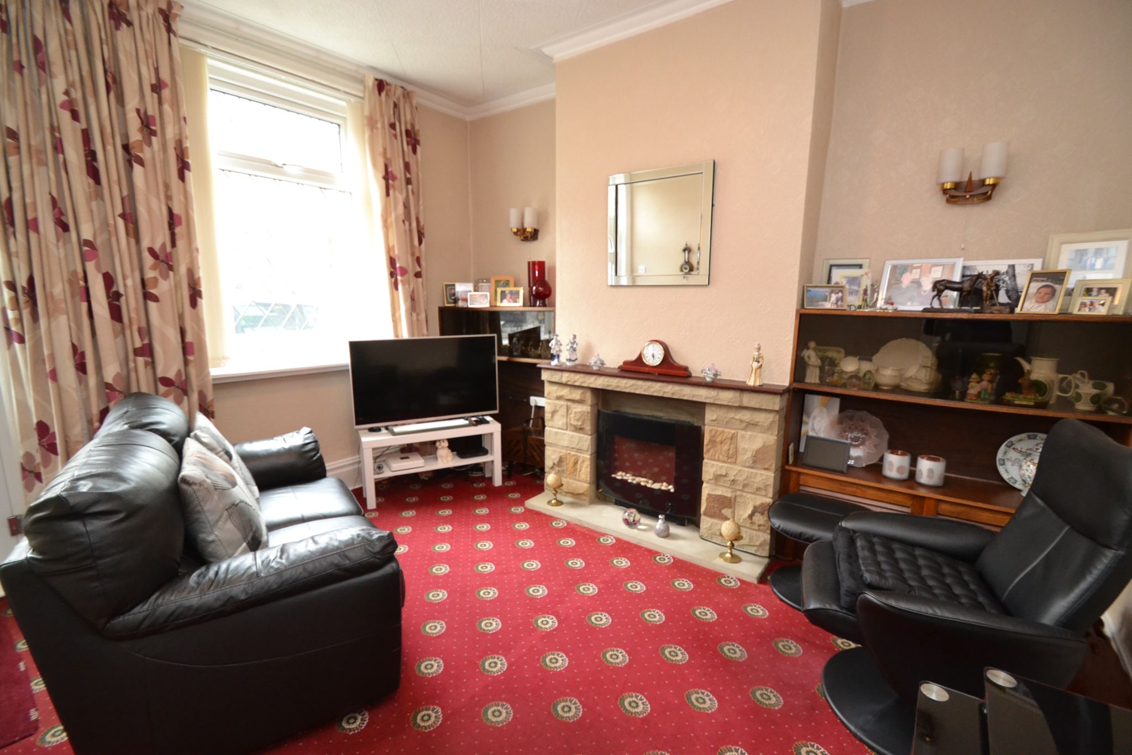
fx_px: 472
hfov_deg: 100.4
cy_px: 378
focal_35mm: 15
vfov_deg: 77.3
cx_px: 566
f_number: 3.5
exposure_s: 1/60
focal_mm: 10
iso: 1600
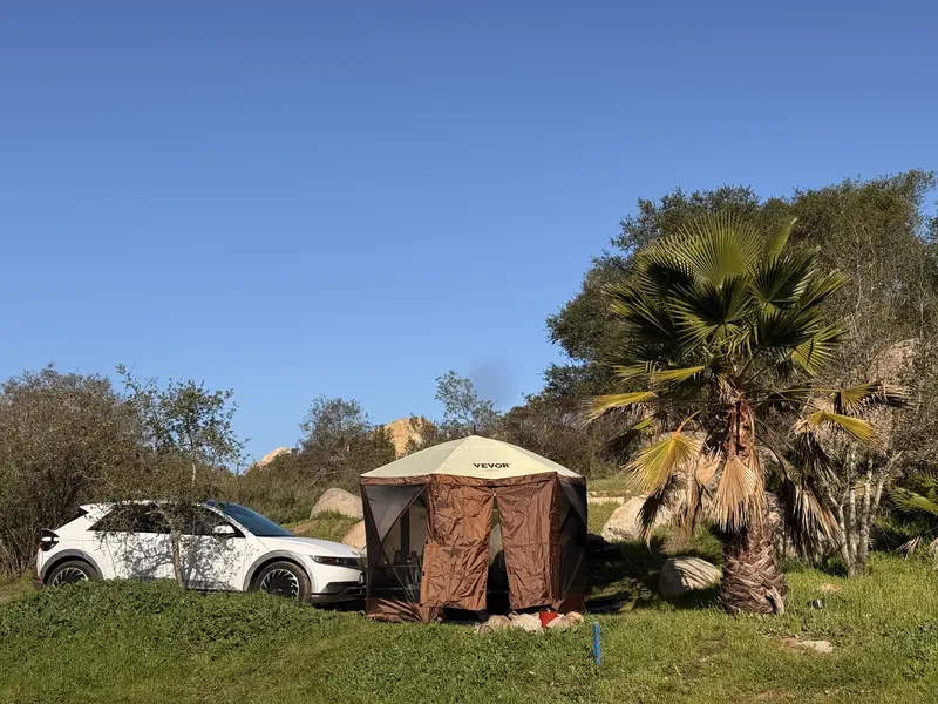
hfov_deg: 39.7
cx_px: 469
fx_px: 1301
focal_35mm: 48
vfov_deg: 30.3
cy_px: 352
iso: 80
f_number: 1.78
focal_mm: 6.76
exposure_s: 1/5587
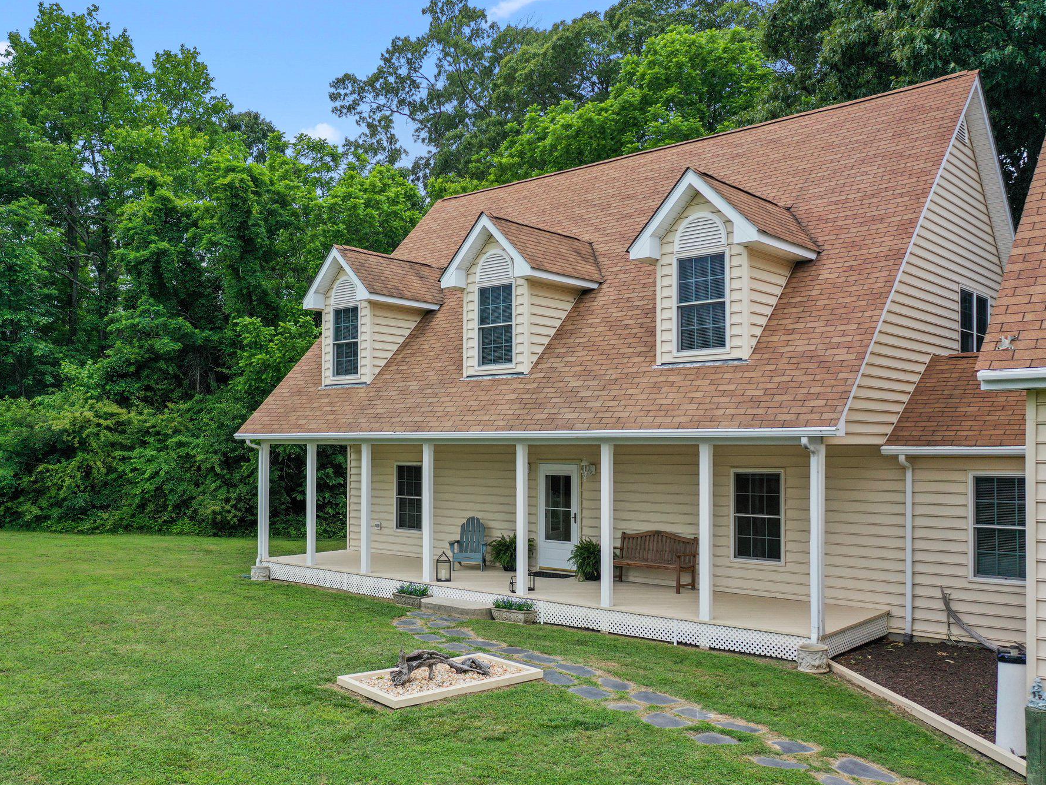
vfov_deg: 45.5
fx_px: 937
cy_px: 395
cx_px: 455
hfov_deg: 58.2
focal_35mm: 31
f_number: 3.2
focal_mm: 10.26
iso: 100
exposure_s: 1/30
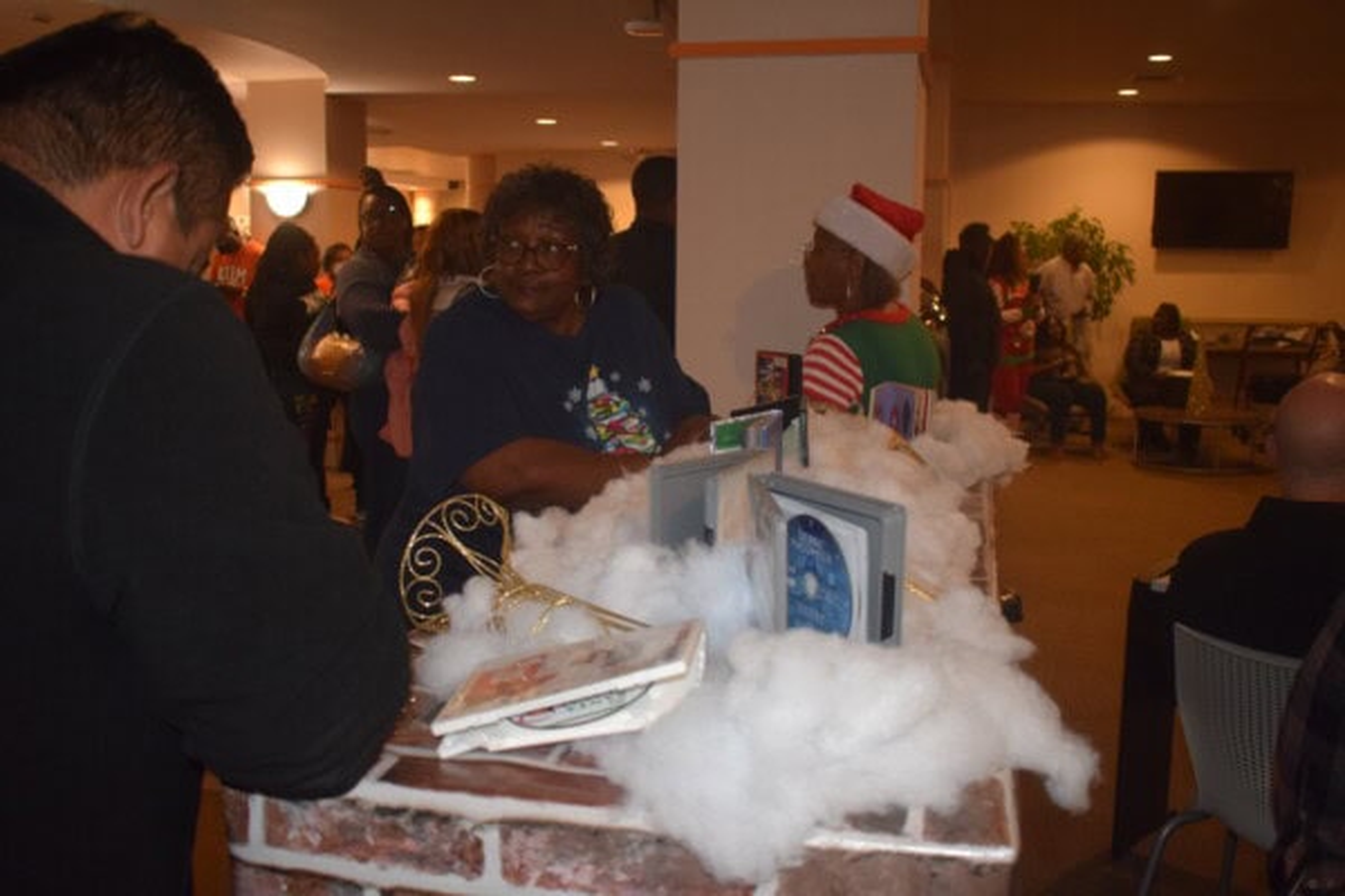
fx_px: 1233
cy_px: 448
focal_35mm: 33
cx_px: 672
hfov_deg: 57.2
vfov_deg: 40.0
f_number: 3.8
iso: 1800
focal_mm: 22
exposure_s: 1/60
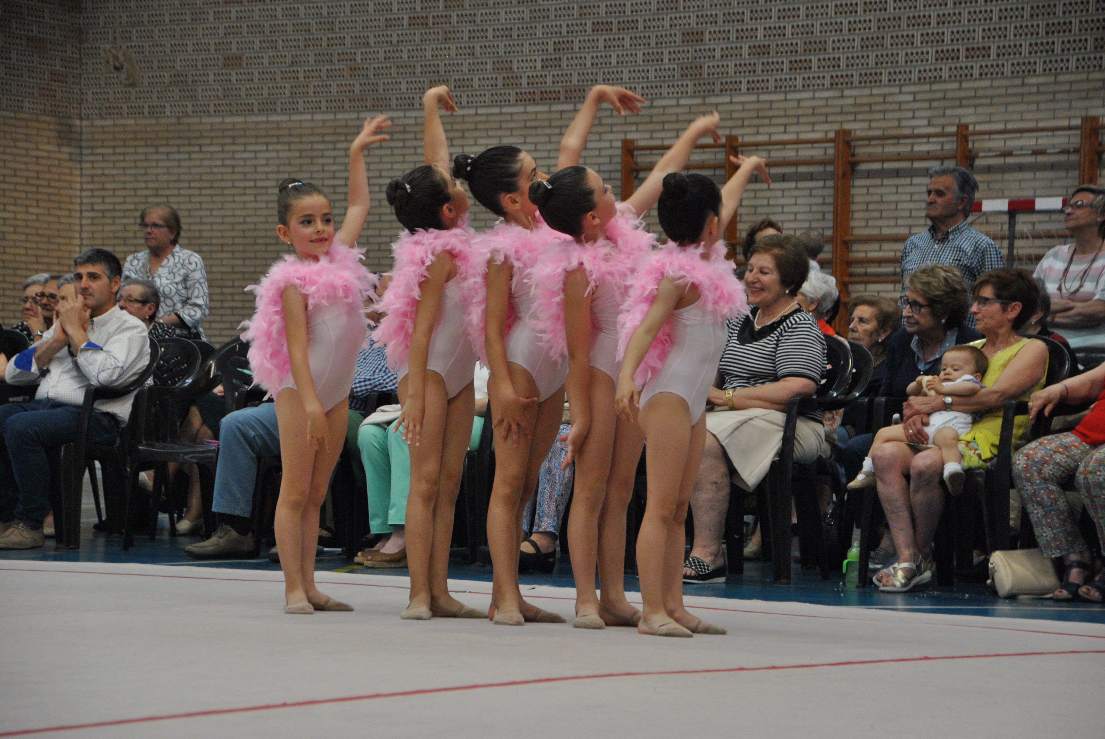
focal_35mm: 112
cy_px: 370
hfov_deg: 18.2
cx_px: 552
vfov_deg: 12.2
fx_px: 3457
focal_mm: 75
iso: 800
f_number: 5.3
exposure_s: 1/160
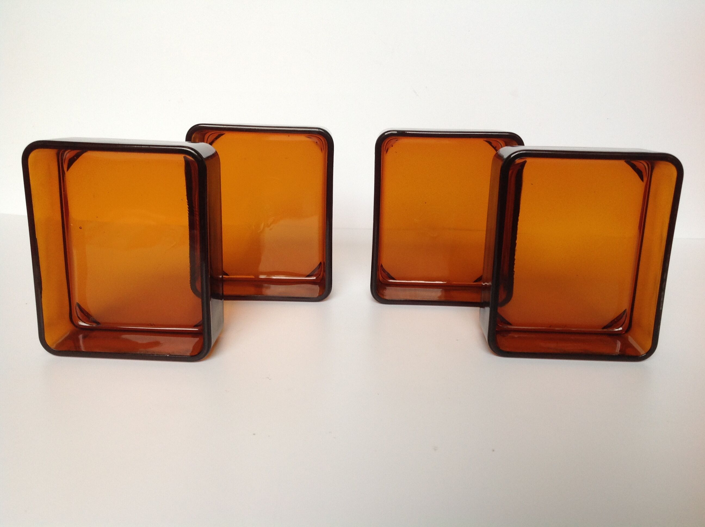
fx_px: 712
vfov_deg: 40.6
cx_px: 352
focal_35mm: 35
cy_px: 264
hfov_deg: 52.7
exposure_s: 1/40
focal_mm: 4.28
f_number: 2.4
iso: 50
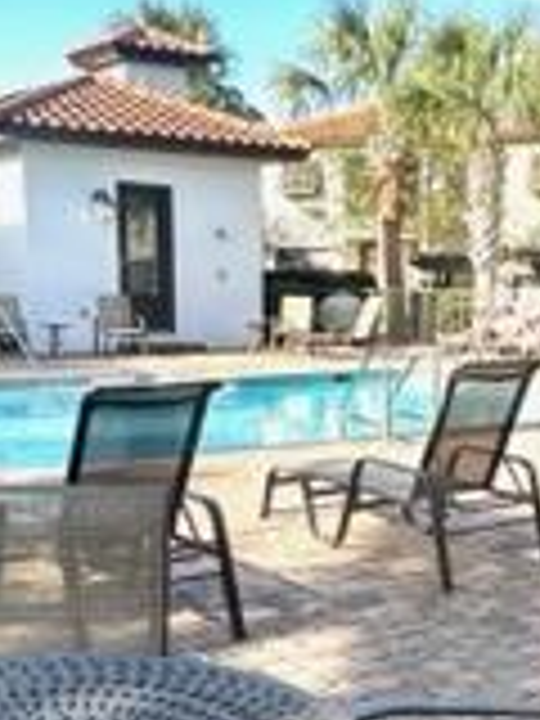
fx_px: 1165
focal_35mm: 56
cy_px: 513
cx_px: 423
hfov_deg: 25.7
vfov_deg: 33.8
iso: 40
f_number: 2.2
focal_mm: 2.22
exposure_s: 1/606
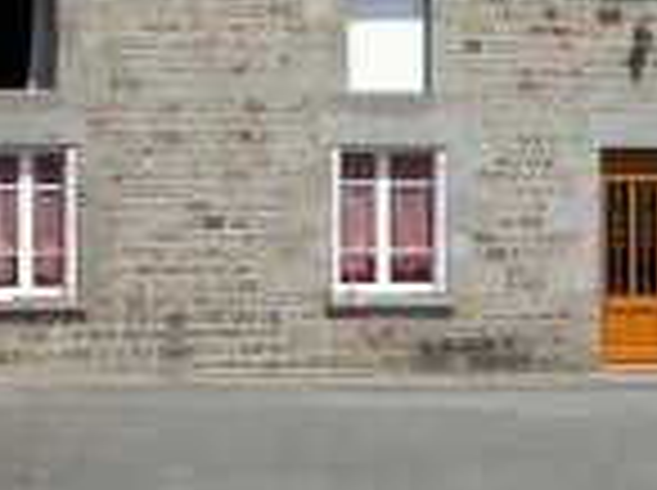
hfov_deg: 9.2
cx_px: 360
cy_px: 175
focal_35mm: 215
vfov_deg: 6.9
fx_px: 4074
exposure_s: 1/450
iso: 100
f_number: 8
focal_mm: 9.6
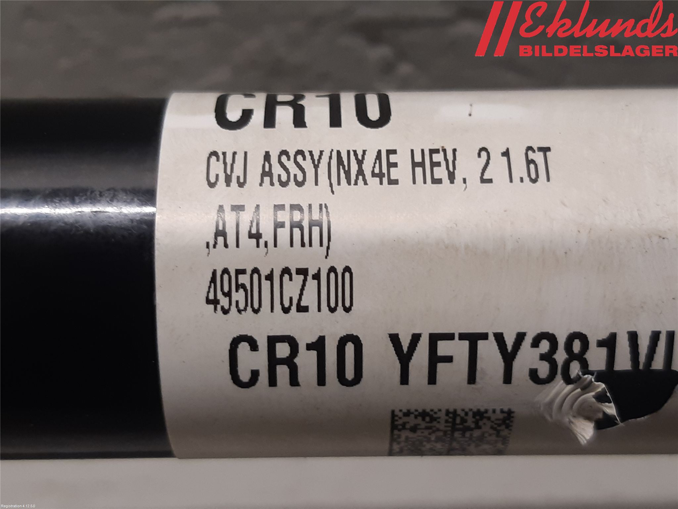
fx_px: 509
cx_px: 339
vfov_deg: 53.1
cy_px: 254
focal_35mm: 26
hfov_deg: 67.3
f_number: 1.7
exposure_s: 1/50
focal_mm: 3.93
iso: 100
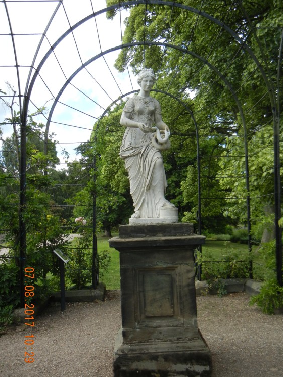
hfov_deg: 40.7
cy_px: 193
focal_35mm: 35
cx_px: 145
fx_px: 381
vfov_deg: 52.6
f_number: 3.6
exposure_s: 1/498
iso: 160
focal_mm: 6.2
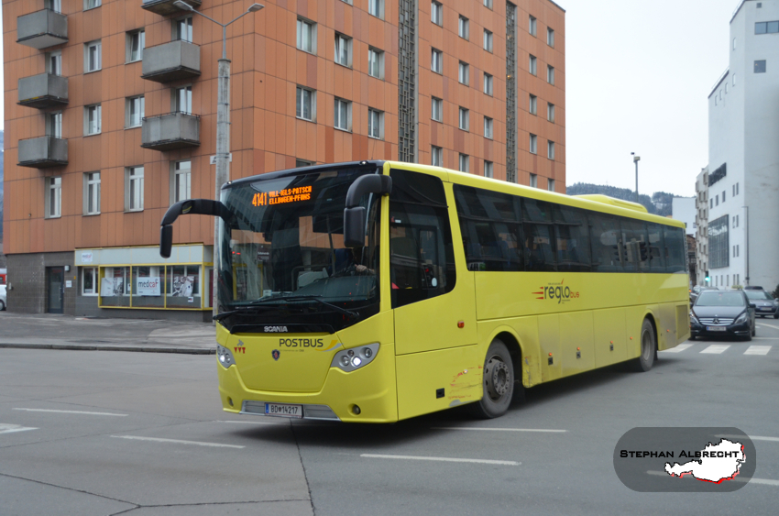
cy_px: 258
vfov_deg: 35.3
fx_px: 810
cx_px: 390
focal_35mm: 38
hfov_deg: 51.4
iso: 800
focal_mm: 25
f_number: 4
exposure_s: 1/640
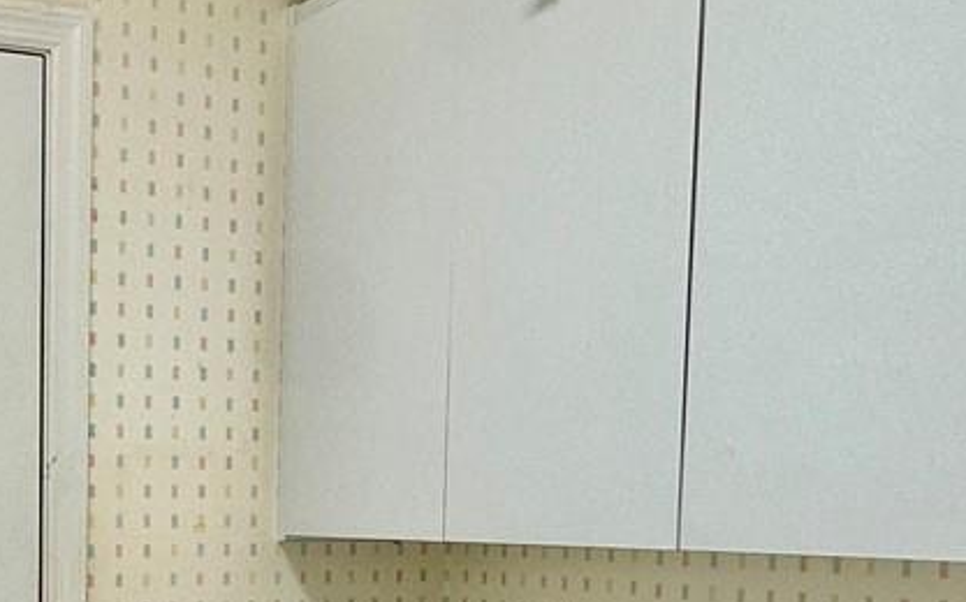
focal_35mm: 57
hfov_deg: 33.0
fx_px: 1500
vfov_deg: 21.7
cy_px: 637
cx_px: 23
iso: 100
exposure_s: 1/120
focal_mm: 2.22
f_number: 2.2
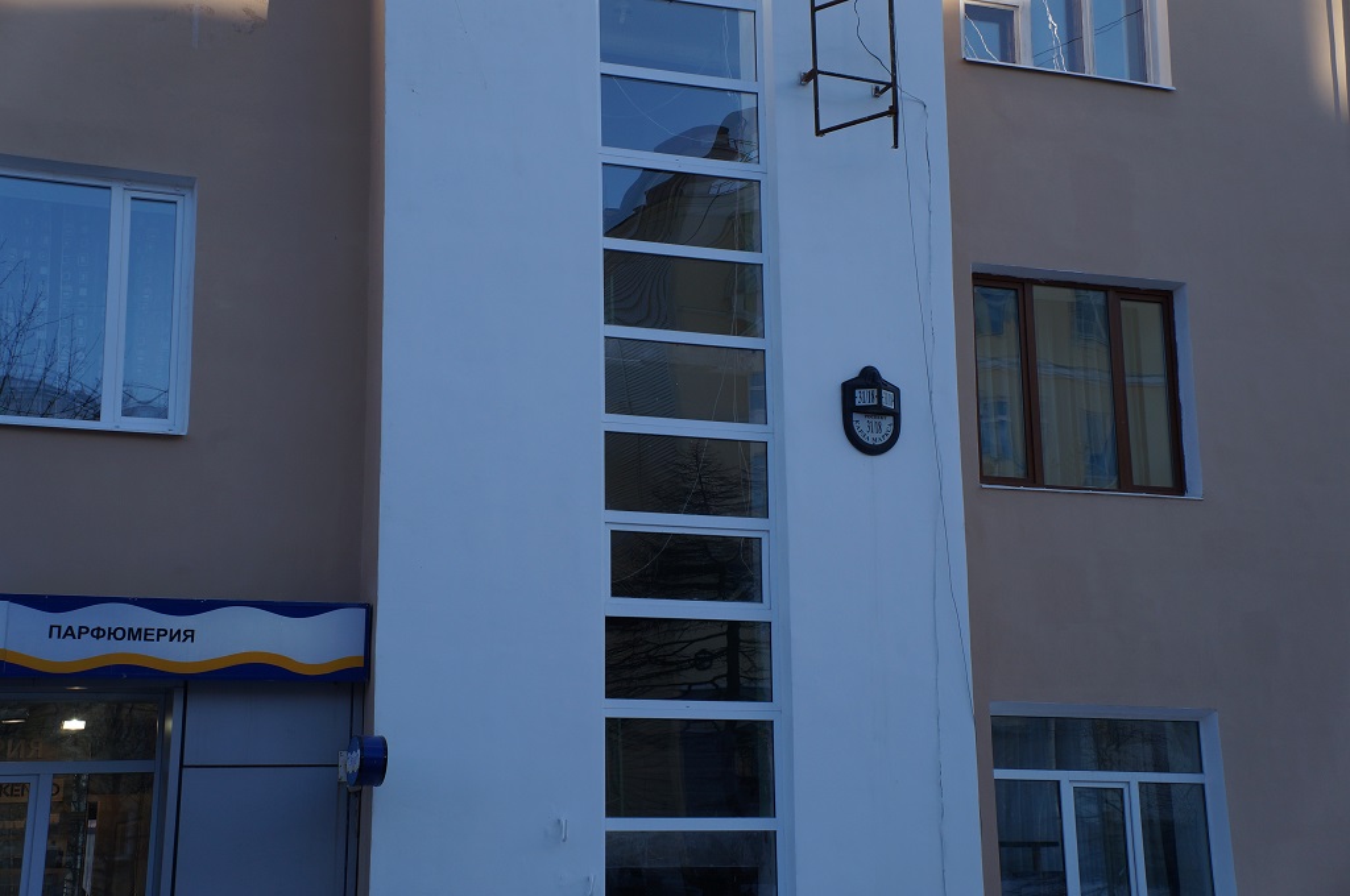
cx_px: 675
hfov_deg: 40.0
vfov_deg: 27.2
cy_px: 448
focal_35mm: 50
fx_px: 1854
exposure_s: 1/400
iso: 200
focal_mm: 33
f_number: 7.1
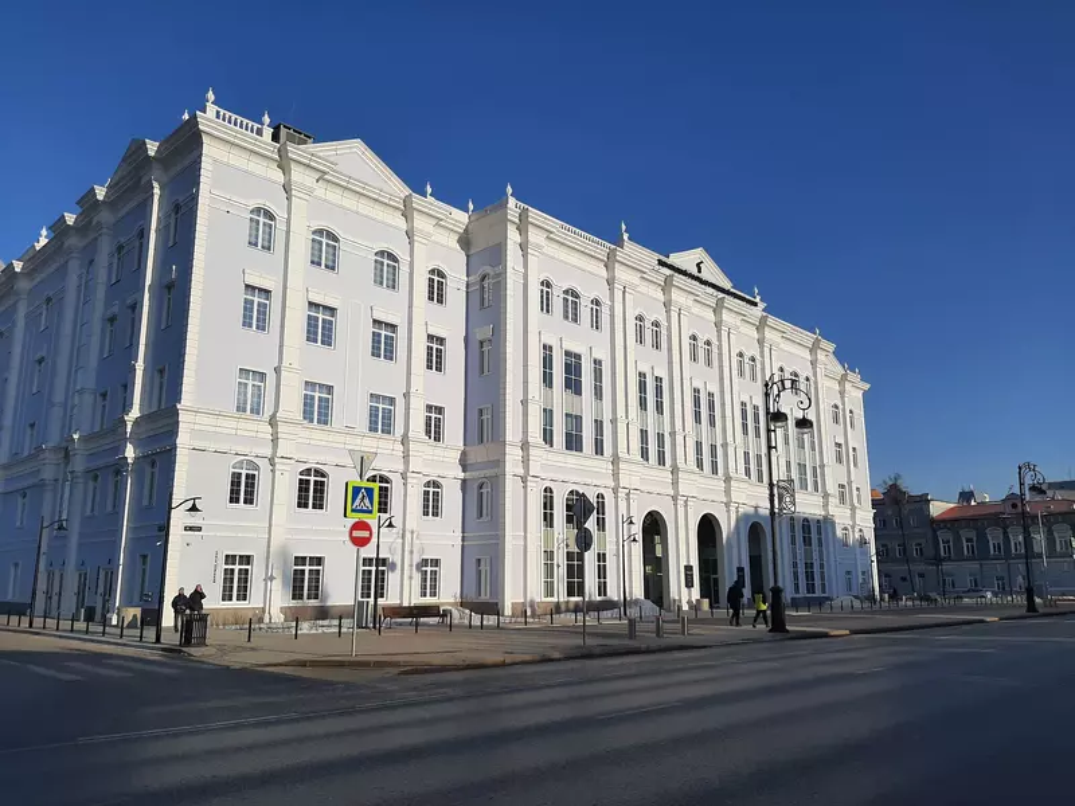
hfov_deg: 67.3
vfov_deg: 53.1
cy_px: 403
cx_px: 538
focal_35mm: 26
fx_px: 807
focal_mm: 3.93
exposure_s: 1/5587
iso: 40
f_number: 1.7
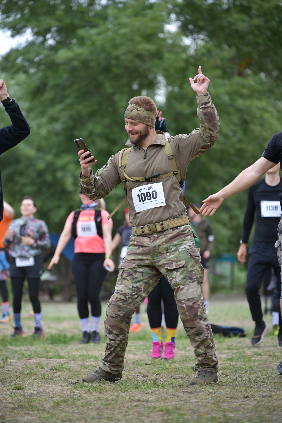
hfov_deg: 11.8
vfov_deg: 17.6
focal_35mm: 116
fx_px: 1363
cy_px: 212
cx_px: 141
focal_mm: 116
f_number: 2.8
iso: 320
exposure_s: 1/800
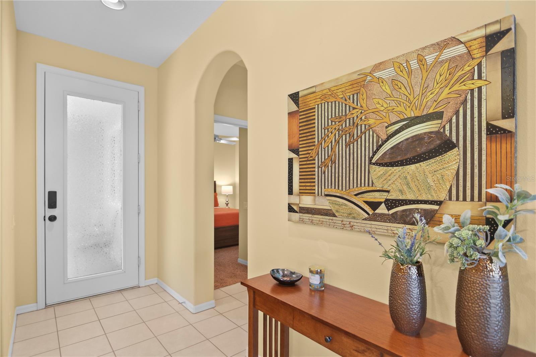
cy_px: 178
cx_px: 268
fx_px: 238
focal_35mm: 16
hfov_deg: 96.7
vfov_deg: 73.7
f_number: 2.8
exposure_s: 1/1.25
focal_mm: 11
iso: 100
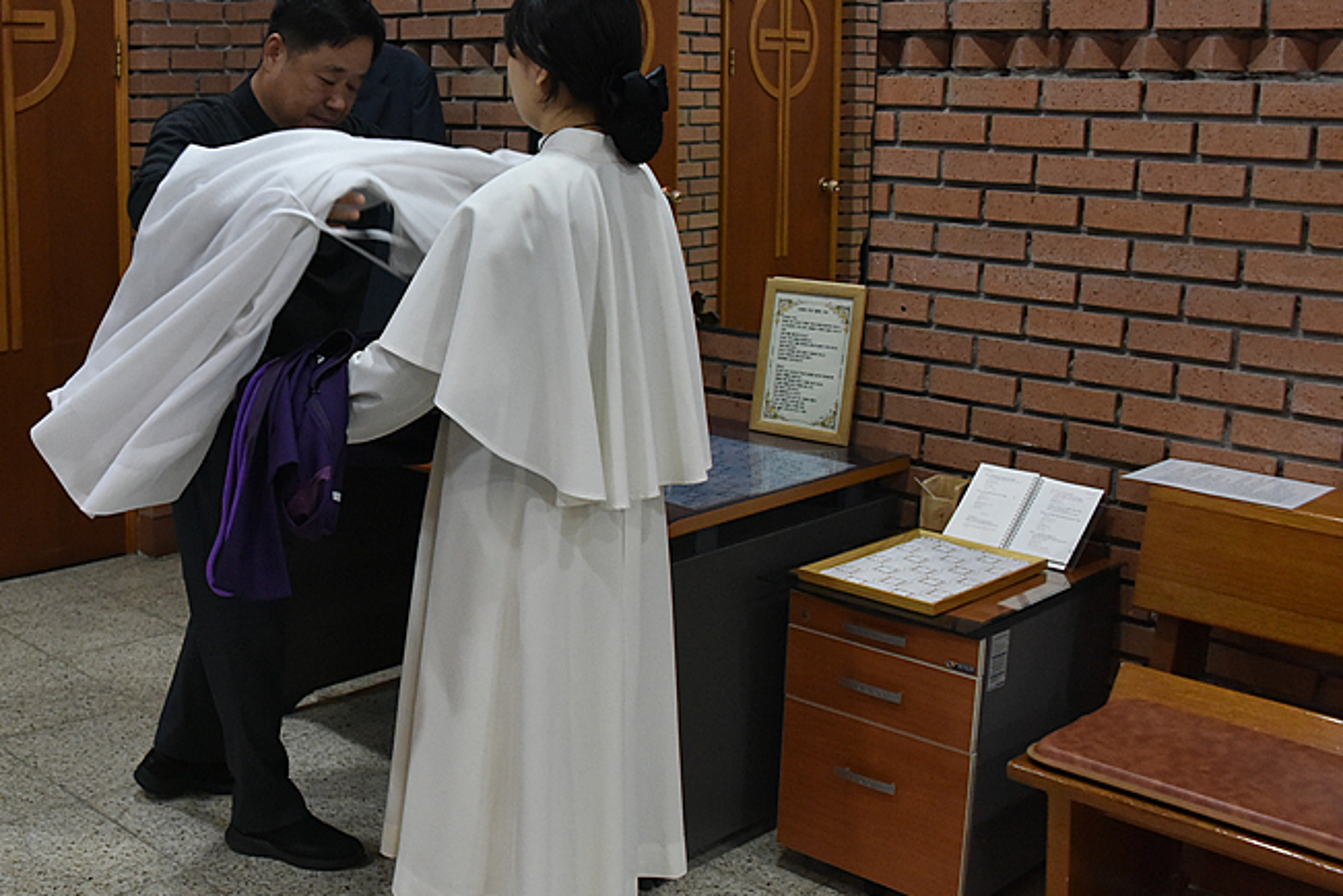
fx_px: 1604
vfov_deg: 31.1
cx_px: 349
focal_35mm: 43
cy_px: 362
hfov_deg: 44.1
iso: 3200
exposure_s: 1/125
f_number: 5.6
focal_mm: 28
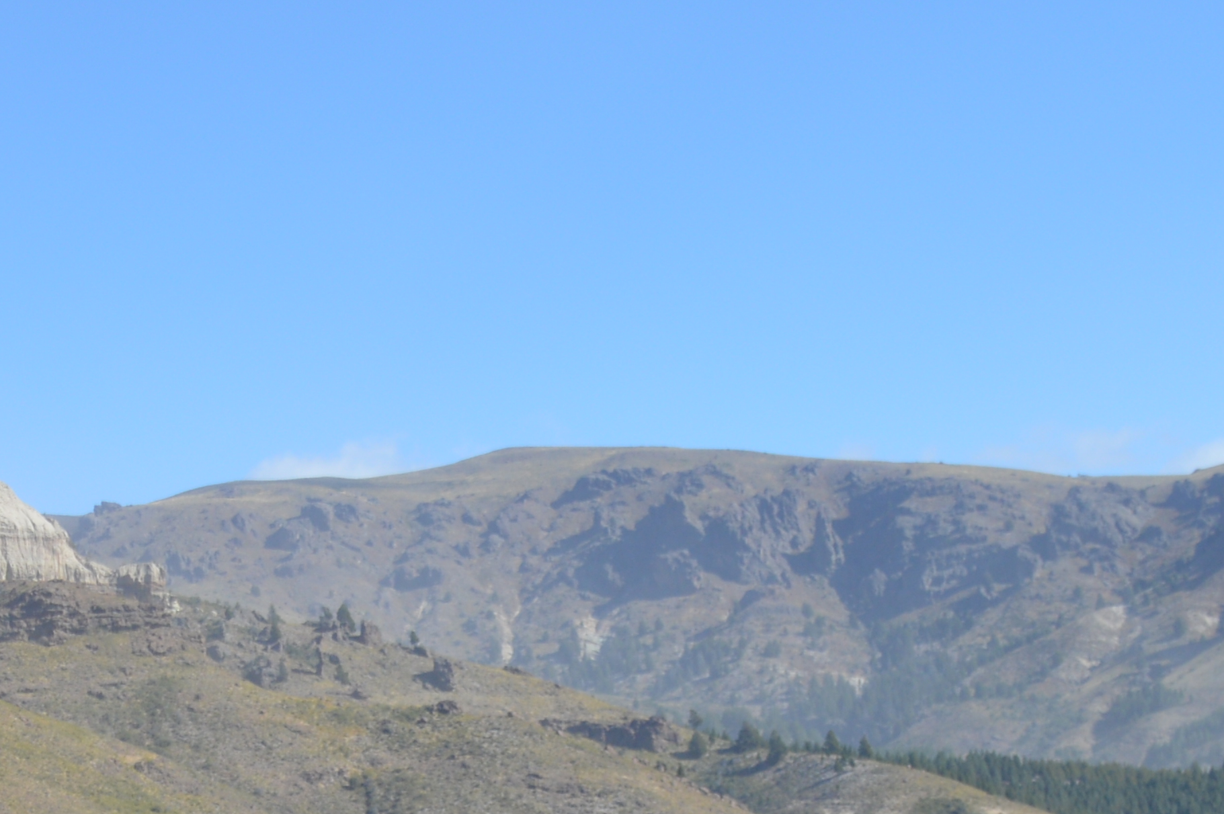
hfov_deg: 17.8
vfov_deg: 12.5
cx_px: -259
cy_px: 370
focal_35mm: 109
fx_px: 3703
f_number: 8
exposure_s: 1/250
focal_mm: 22
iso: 100
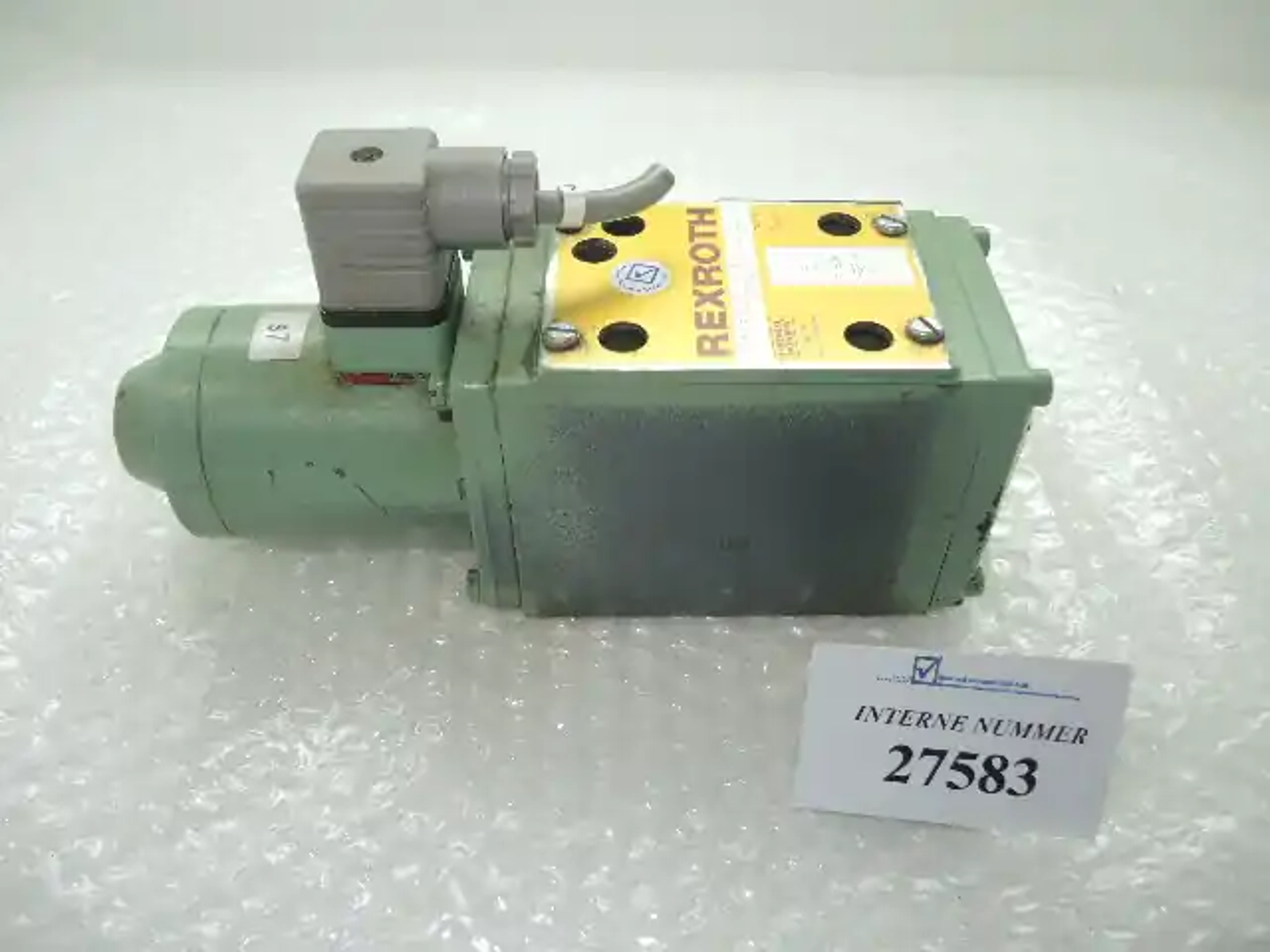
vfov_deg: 49.7
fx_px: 1027
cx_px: 635
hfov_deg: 63.4
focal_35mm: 28
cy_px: 476
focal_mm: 6
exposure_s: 1/25
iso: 80
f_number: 2.2
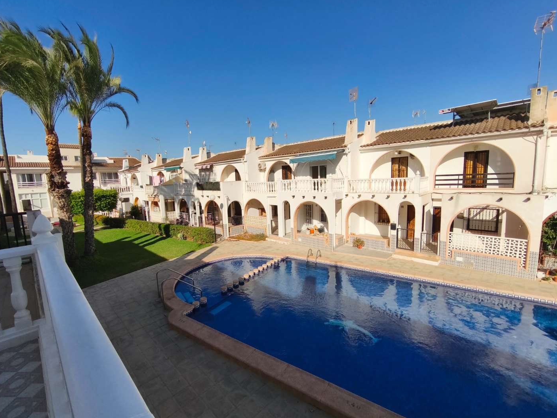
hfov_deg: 94.4
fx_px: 257
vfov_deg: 78.1
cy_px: 211
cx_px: 261
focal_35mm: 16
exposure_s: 1/2976
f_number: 2.2
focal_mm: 1.91
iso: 50
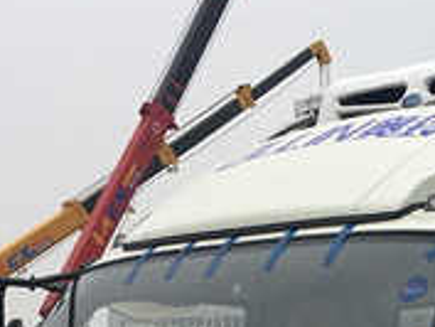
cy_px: 530
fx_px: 1786
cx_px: 509
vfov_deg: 10.0
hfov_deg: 13.5
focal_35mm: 142
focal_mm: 4.15
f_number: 2.2
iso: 25
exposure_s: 1/177
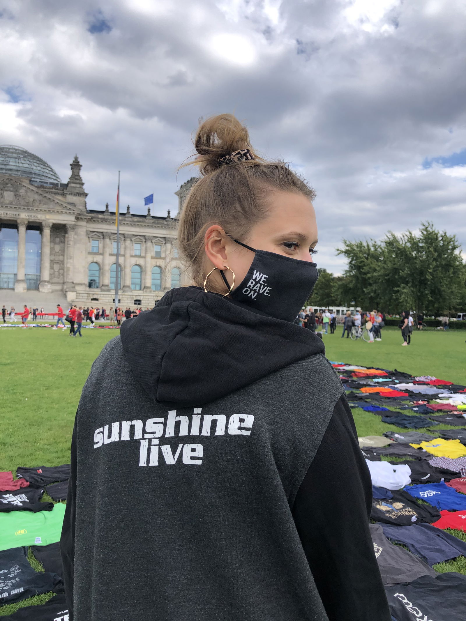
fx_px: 503
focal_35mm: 28
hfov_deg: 49.7
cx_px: 233
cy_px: 310
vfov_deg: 63.4
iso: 20
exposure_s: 1/1473
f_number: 1.8
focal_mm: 4
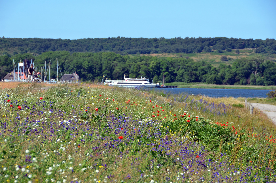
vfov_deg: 8.7
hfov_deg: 13.1
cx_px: 138
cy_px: 92
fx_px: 1205
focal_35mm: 158
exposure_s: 1/250
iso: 125
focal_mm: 105
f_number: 8
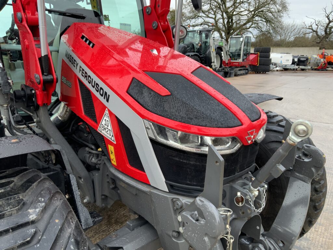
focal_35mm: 29
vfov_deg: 48.2
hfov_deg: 61.7
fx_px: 279
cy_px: 125
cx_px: 166
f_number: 1.8
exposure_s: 1/122
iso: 20
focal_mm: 3
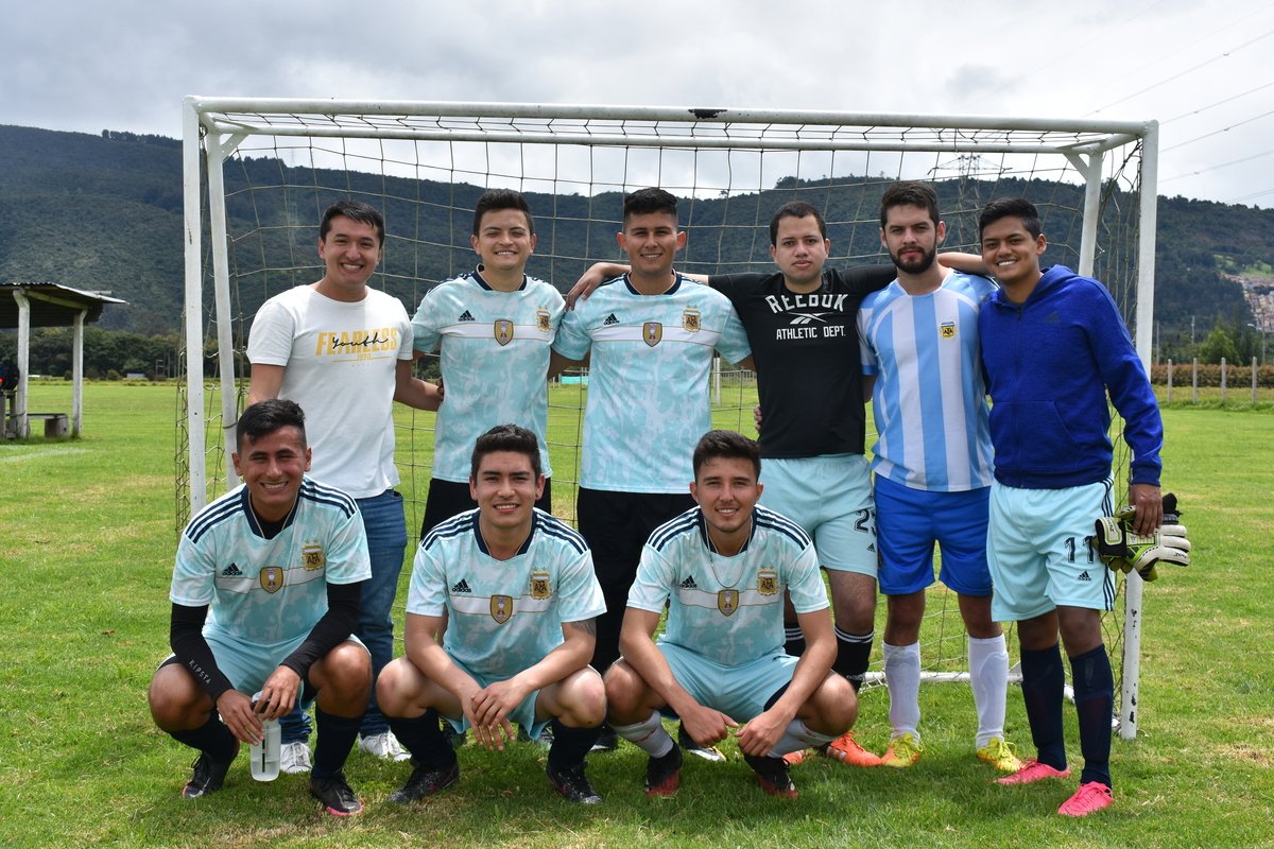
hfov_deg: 43.6
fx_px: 1592
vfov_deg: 29.9
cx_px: 637
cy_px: 424
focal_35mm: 45
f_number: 8
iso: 160
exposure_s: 1/500
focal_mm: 30
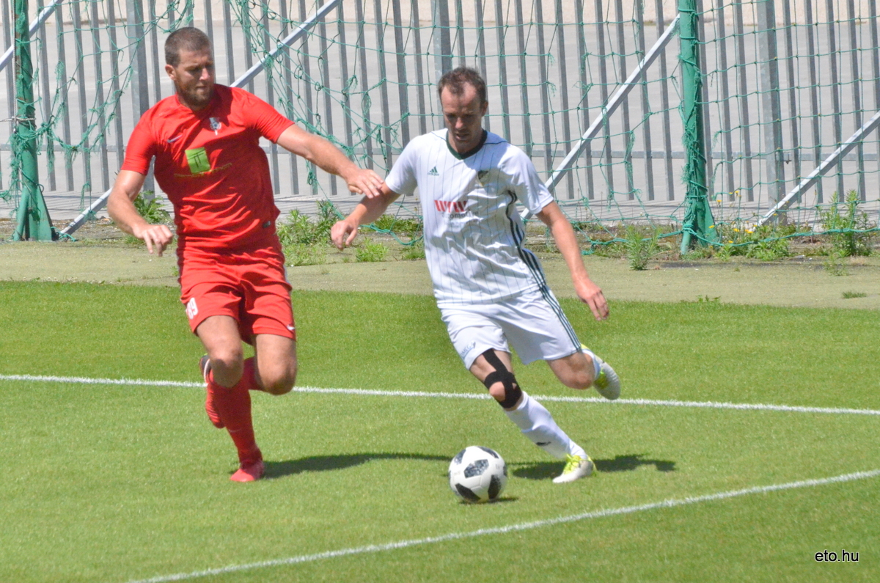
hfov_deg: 4.6
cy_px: 292
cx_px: 440
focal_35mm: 450
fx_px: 10978
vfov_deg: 3.0
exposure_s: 1/8000
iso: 6400
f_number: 14
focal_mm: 300
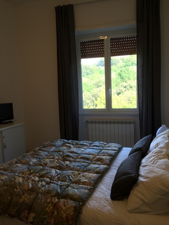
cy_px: 112
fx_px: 189
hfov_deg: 48.2
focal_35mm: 29
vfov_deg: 61.7
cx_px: 84
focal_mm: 4.15
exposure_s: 1/100
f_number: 2.2
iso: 64
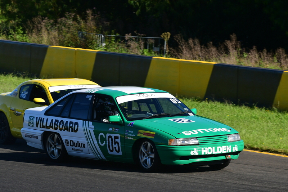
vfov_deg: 3.8
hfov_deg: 5.7
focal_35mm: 360
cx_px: 144
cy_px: 96
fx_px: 2879
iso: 500
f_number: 11
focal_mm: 240
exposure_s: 1/640
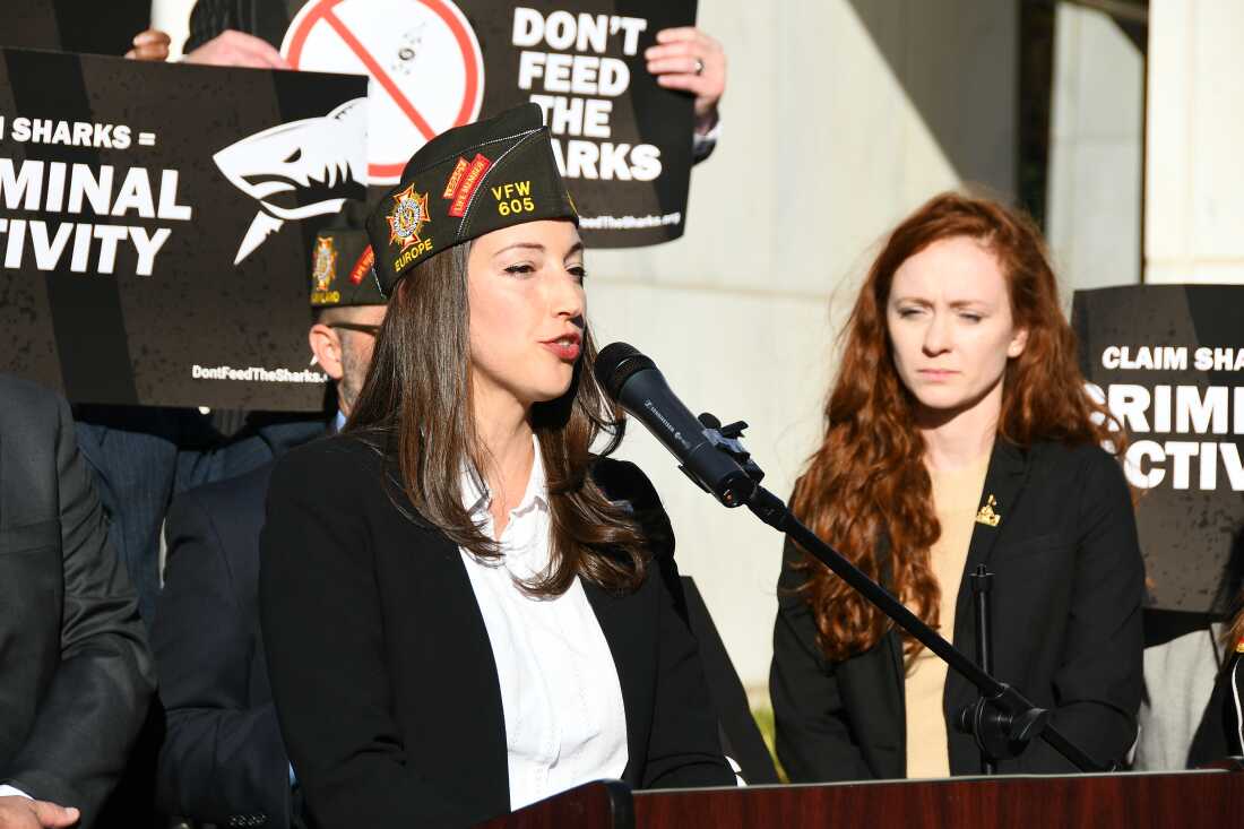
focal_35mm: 157
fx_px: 5424
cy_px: 414
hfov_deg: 13.1
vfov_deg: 8.7
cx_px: 622
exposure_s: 1/500
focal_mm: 105
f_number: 9
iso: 125
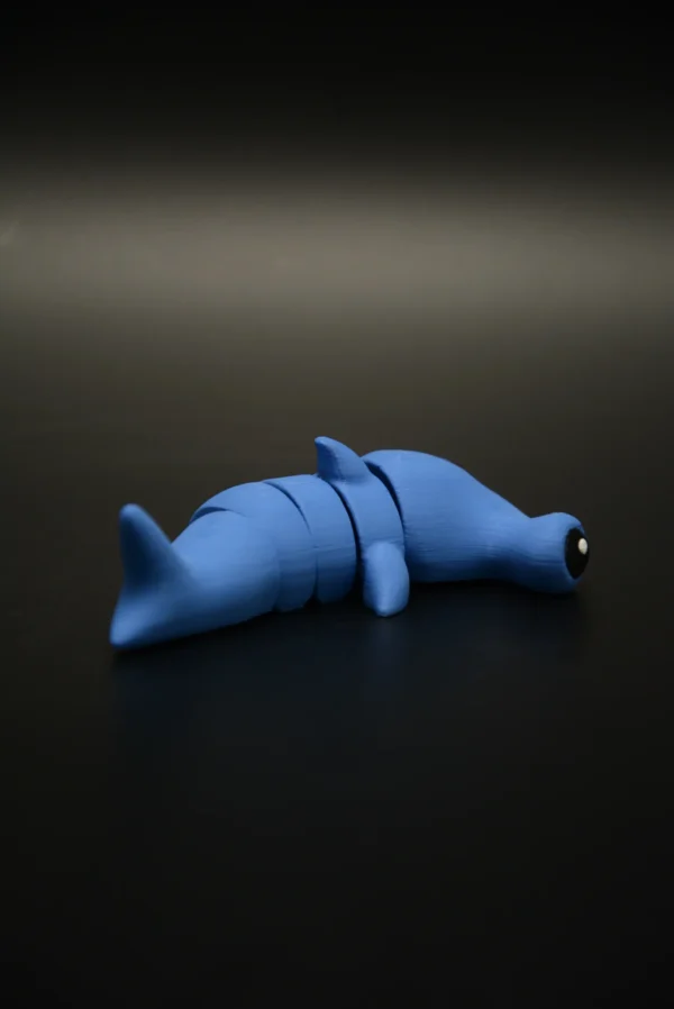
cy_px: 504
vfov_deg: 13.0
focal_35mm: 158
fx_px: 4416
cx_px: 337
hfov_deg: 8.7
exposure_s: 1/60
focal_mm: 105
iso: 800
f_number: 5.6
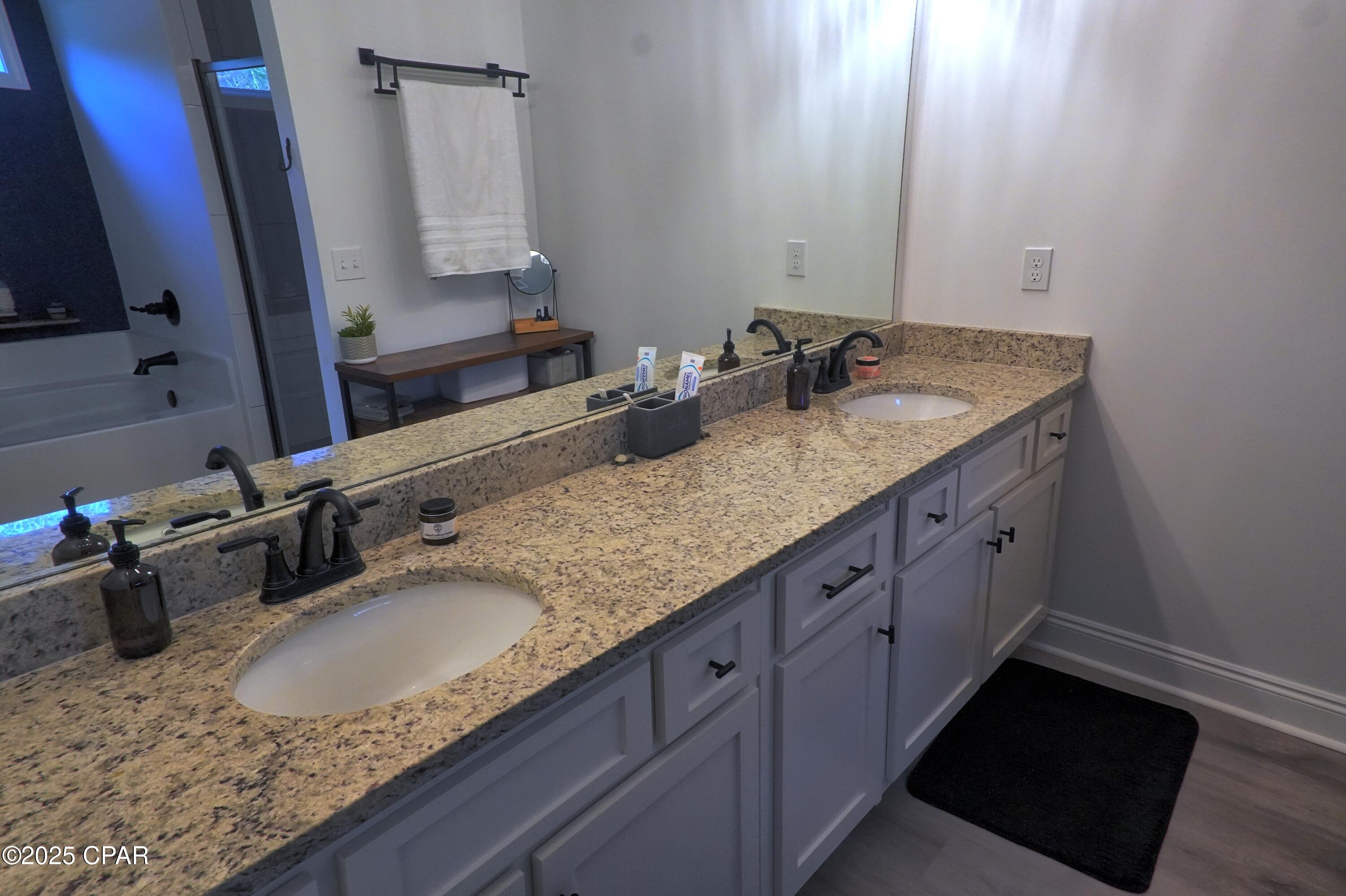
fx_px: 897
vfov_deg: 53.1
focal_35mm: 24
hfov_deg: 73.8
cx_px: 673
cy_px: 448
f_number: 11
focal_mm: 16
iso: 4000
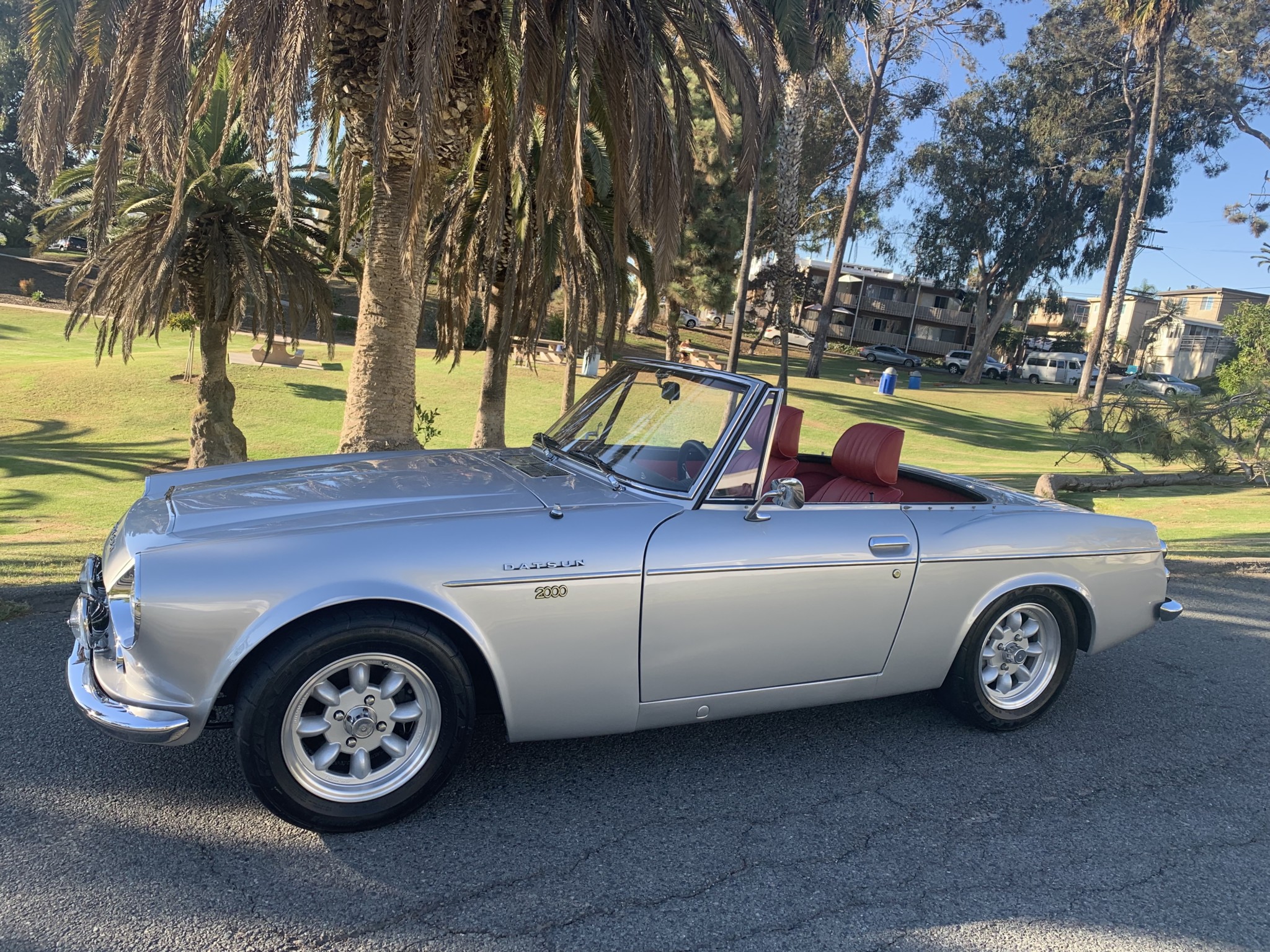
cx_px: 635
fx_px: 954
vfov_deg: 53.1
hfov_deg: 67.3
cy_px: 476
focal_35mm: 26
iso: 25
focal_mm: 4.25
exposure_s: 1/408
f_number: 1.8
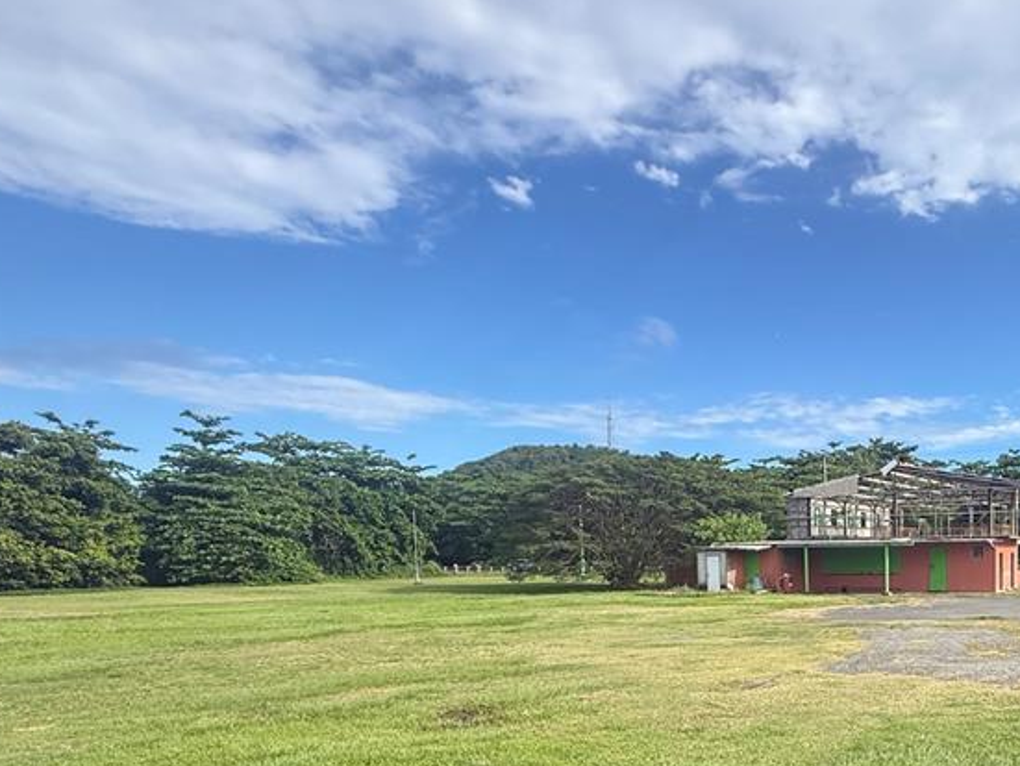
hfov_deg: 58.9
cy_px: 612
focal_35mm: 26
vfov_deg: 50.0
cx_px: 890
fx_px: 767
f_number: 2.2
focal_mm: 2.22
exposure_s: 1/1431
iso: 50
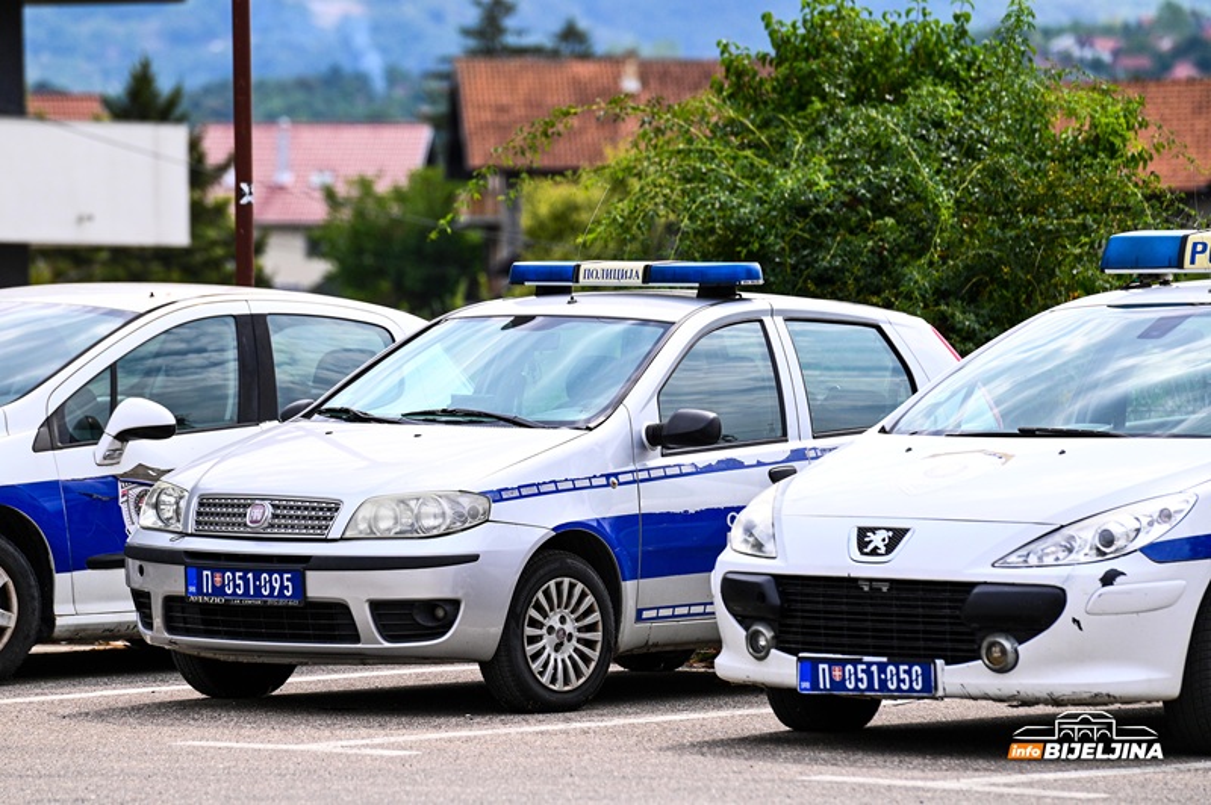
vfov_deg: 6.9
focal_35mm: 200
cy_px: 402
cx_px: 606
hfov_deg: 10.3
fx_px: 6722
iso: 640
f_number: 4.5
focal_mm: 200
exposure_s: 1/2500
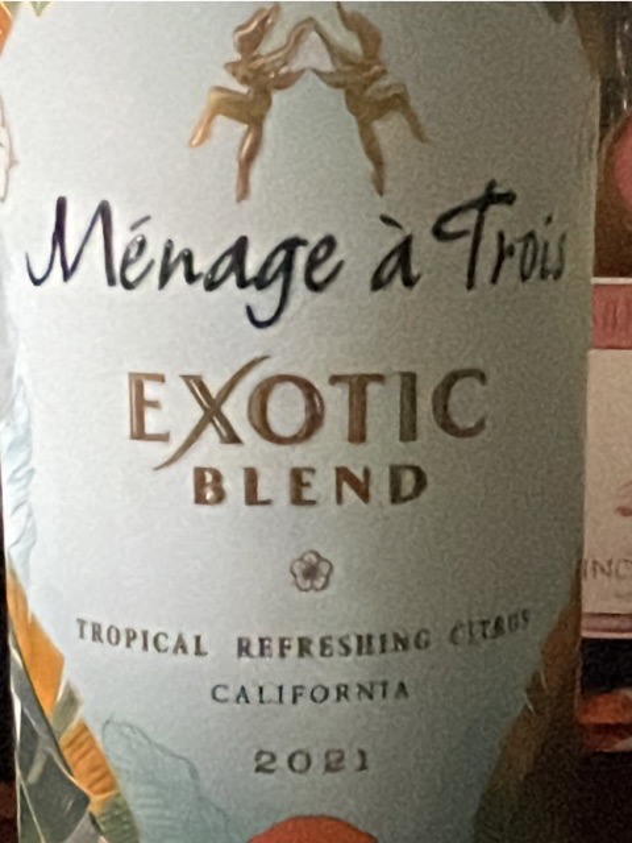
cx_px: 316
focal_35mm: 30
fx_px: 730
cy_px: 422
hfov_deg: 46.8
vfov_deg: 60.0
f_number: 2.4
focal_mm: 1.54
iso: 1600
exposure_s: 1/40
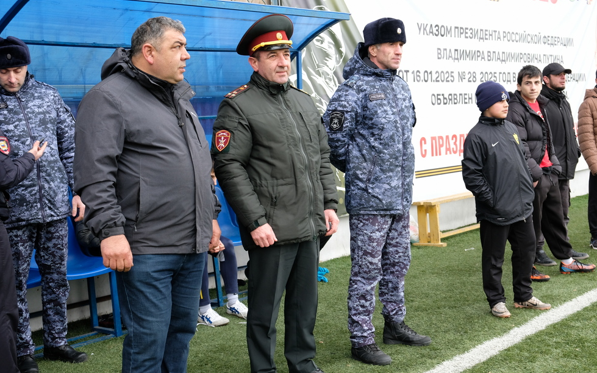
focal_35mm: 51
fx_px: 830
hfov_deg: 39.6
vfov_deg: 25.3
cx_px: 302
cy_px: 198
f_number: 5.6
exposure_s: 1/120
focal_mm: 32.9
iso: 800
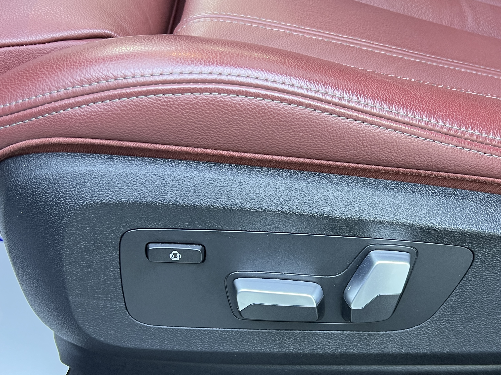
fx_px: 593
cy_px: 239
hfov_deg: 45.4
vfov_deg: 34.9
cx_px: 309
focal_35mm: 41
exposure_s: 1/50
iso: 125
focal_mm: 5.7
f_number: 1.5
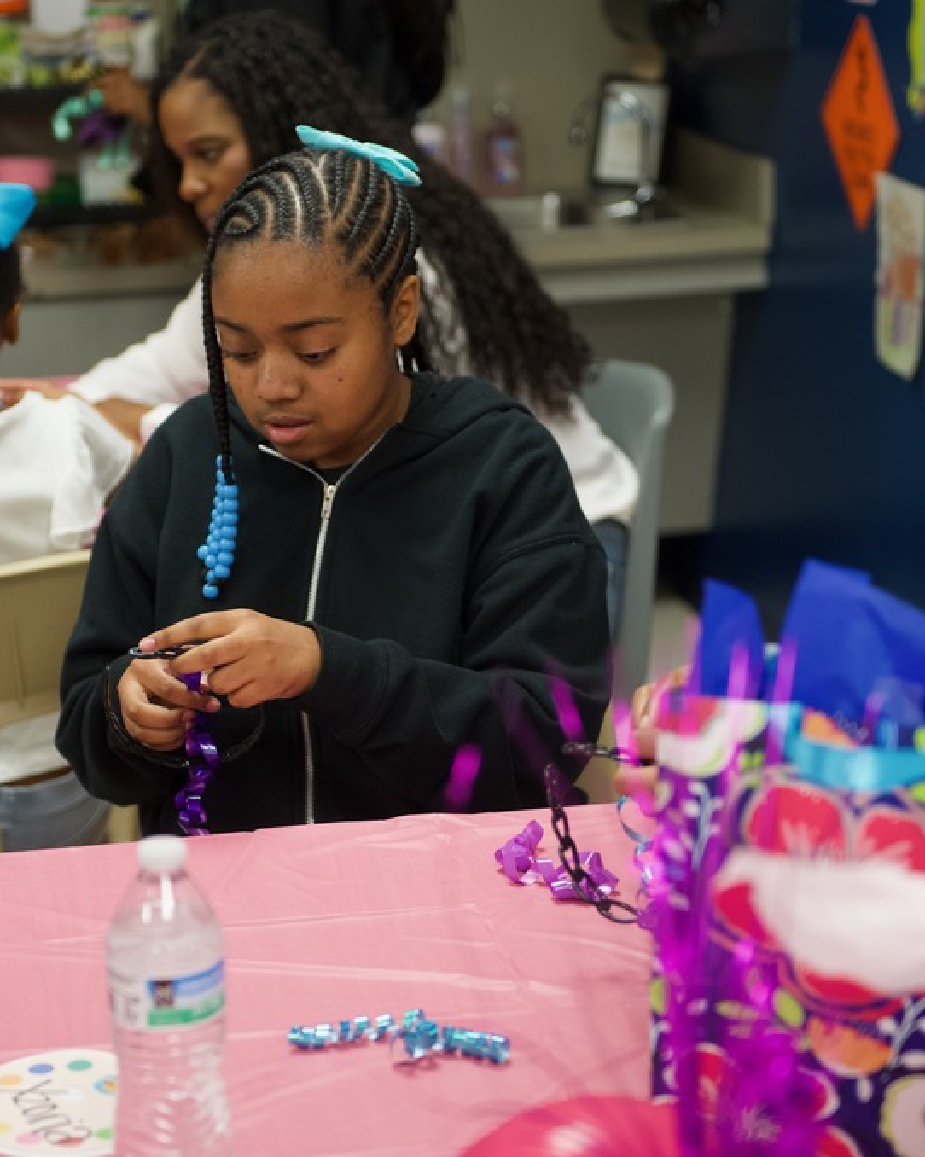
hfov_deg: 18.1
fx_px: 2910
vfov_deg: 22.5
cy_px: 579
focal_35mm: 85
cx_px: 415
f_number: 2.8
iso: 1600
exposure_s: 1/200
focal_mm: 60
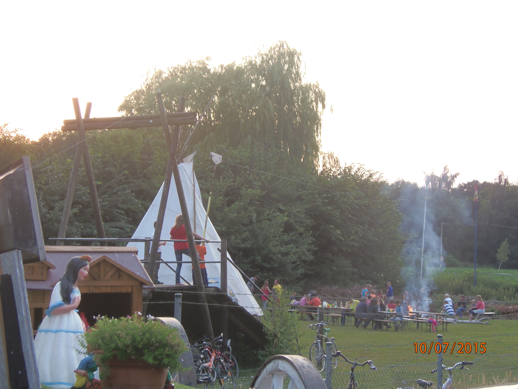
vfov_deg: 19.9
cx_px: 259
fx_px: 1107
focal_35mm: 74
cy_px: 194
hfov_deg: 26.3
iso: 80
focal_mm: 13.7
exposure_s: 1/40
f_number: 4.2
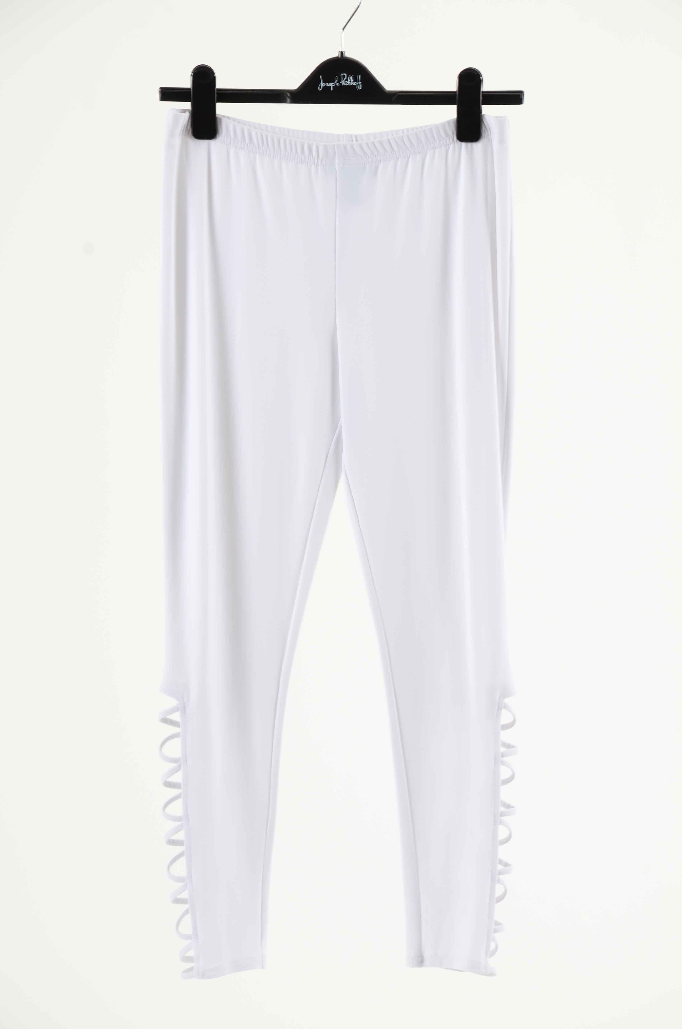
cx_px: 341
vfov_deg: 13.1
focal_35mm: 158
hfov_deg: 8.7
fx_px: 4496
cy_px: 514
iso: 200
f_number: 10
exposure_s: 1/160
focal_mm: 105
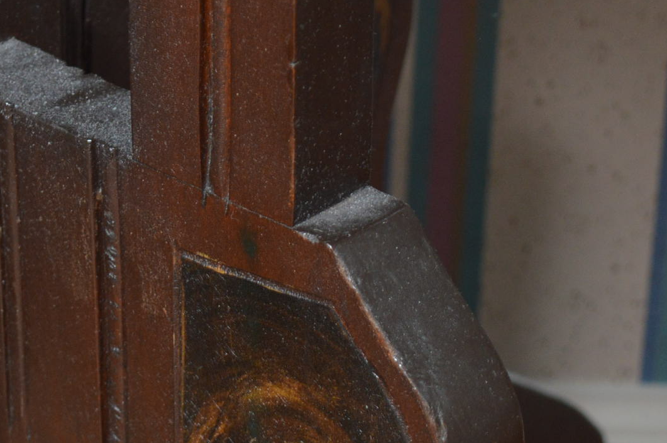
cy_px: 330
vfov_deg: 7.2
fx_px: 3543
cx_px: -95
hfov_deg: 10.6
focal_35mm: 191
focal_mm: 45
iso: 400
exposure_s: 1/80
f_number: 5.6
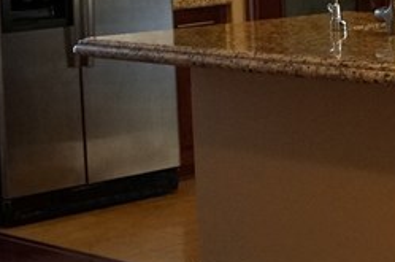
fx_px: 1435
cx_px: 571
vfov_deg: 10.3
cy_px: -20
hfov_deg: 14.7
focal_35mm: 131
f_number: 4
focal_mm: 20
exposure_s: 1/60
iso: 1600
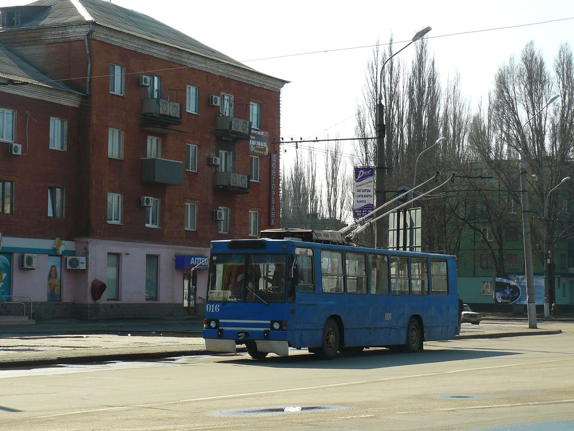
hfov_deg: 23.8
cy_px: 216
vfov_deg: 18.0
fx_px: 1360
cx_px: 287
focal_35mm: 82
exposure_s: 1/1000
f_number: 3.2
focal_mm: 13.7
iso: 100
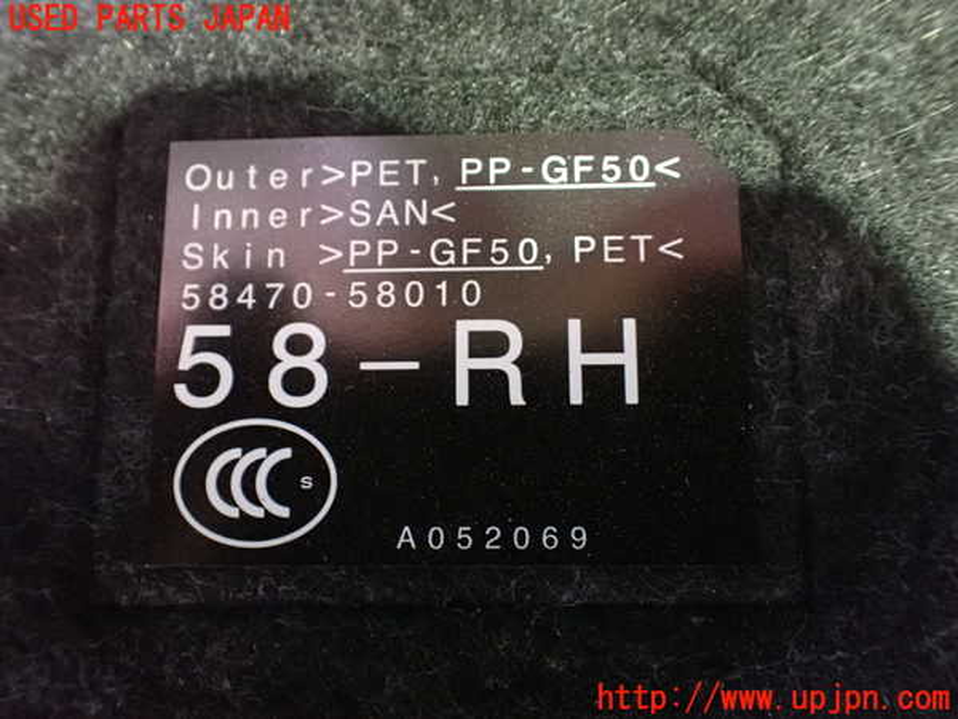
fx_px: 830
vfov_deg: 46.8
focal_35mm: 30
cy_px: 360
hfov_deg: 60.0
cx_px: 479
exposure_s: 1/25
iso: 1600
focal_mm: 5.4
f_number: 2.3
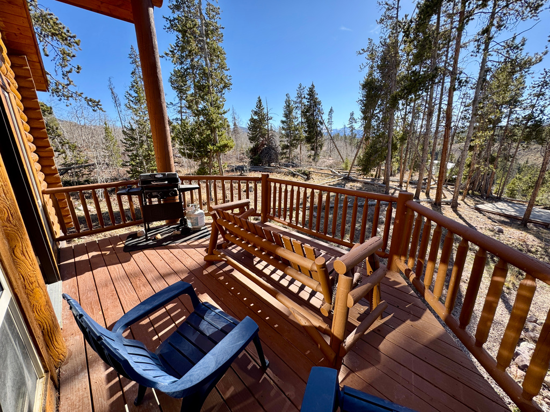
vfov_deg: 85.7
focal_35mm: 14
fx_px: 222
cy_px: 206
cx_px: 275
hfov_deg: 102.1
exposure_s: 1/423
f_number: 2.2
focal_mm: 2.22
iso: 40
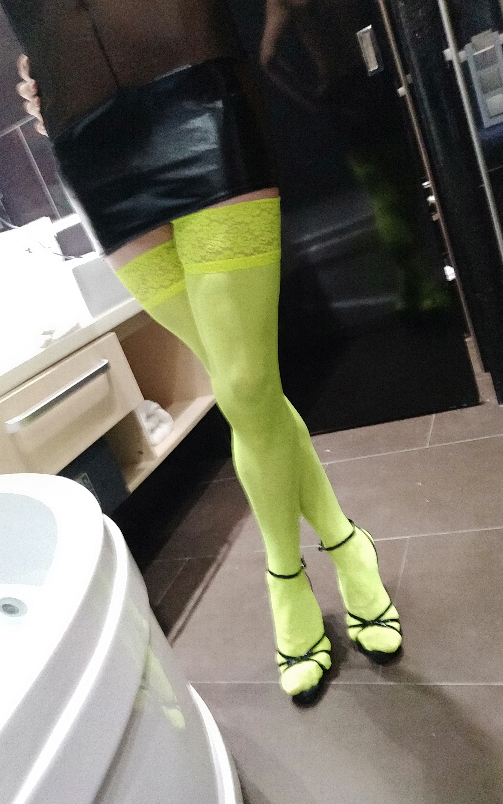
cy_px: 397
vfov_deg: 74.8
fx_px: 526
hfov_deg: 51.1
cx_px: 240
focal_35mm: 24
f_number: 2
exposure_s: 1/17
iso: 1250
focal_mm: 3.82
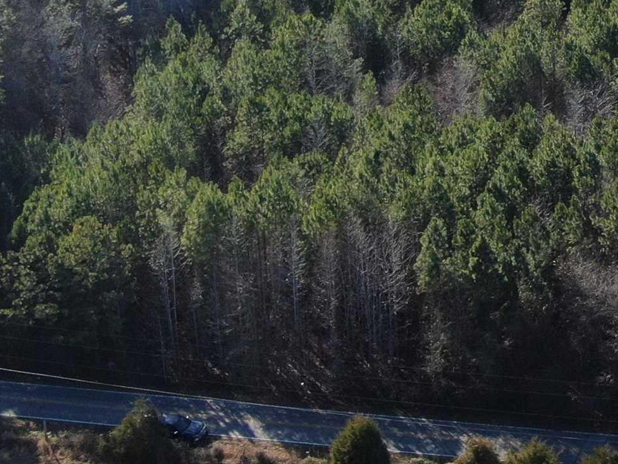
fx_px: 2232
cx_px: 808
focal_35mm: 125
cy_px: -96
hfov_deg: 15.0
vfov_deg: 11.6
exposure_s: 1/400
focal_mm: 6.77
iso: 100
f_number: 3.4
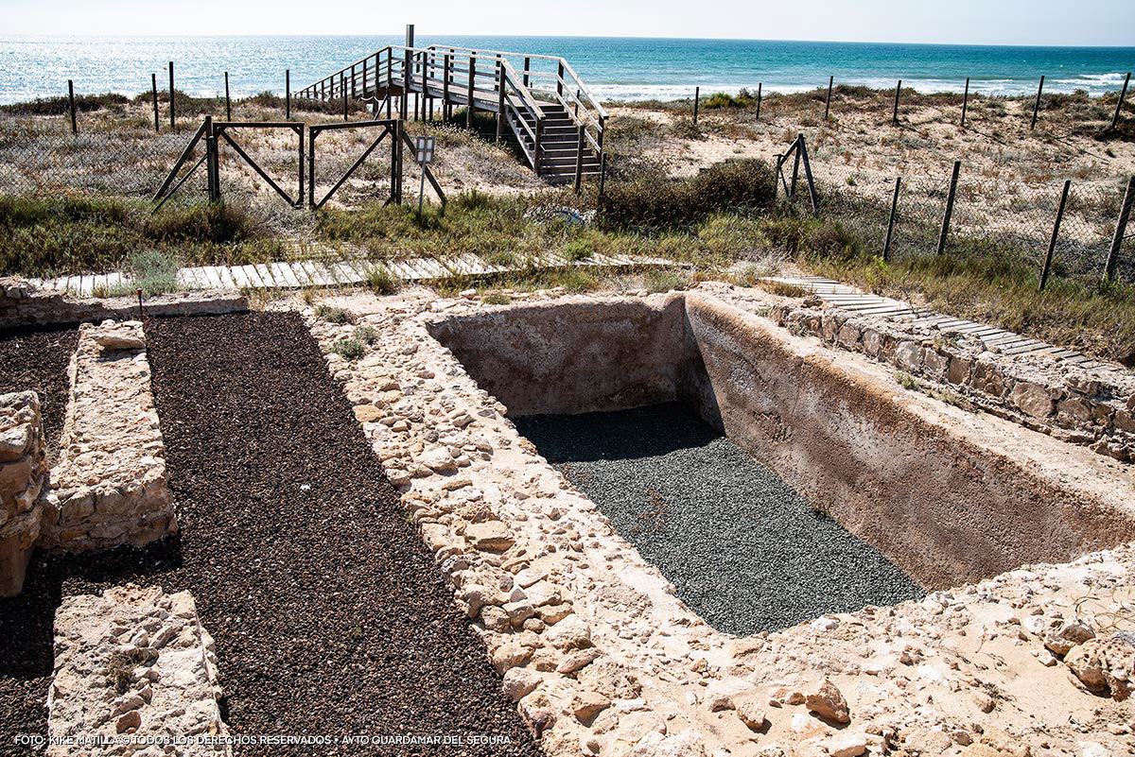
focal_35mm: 50
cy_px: 378
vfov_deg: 27.0
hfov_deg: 39.6
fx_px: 1577
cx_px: 568
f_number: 11
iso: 200
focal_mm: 50
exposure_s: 1/250
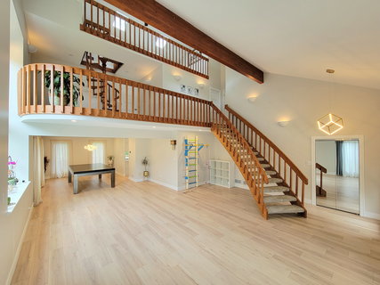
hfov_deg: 106.2
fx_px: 143
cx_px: 190
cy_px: 142
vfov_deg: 89.9
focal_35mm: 13
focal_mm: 2.2
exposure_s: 1/60
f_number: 2.2
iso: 100
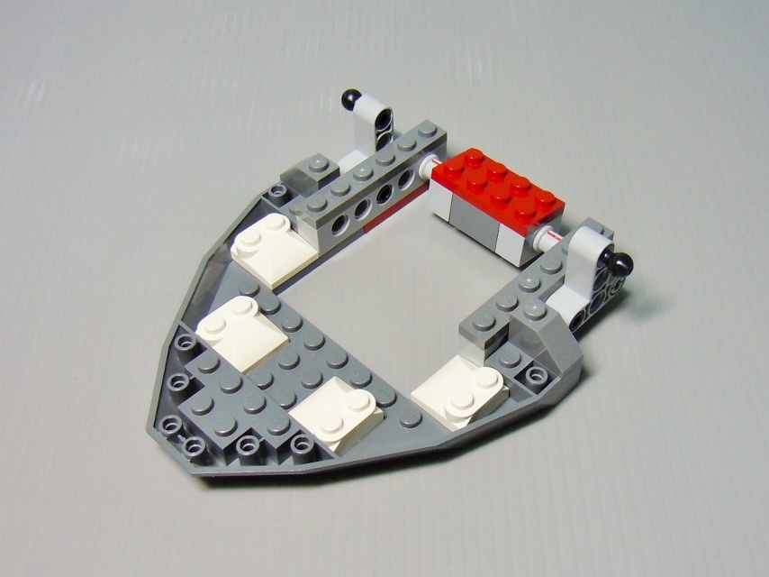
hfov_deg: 60.0
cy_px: 288
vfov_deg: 46.8
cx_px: 384
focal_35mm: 30
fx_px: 666
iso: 200
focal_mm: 5.4
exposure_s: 1/30
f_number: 3.5
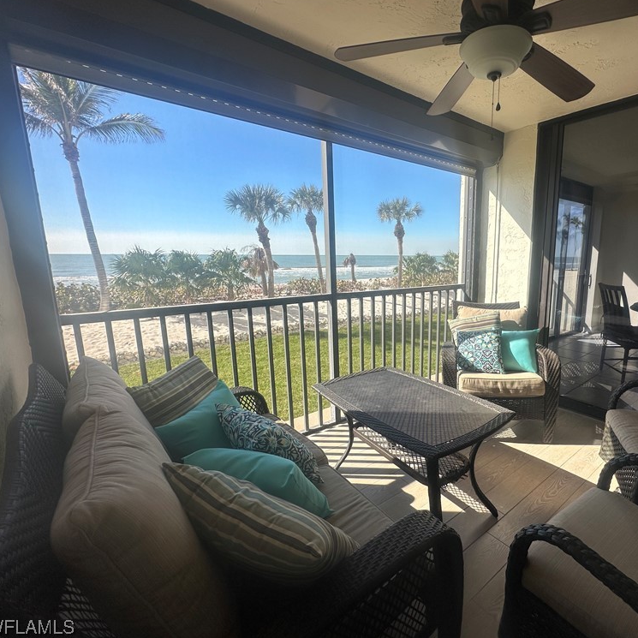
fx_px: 354
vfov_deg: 84.0
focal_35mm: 17
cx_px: 408
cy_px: 318
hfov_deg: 82.0
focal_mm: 2.22
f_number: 2.2
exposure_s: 1/882
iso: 50
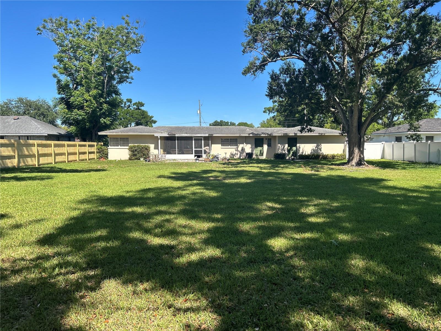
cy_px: 166
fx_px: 331
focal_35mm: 26
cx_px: 220
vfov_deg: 53.1
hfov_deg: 67.3
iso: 50
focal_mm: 5.7
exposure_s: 1/2208
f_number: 1.5
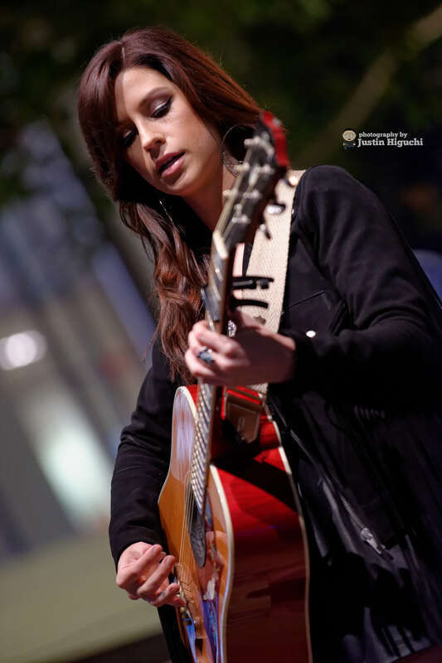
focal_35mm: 200
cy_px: 332
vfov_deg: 10.3
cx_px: 221
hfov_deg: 6.9
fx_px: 3685
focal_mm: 200
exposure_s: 1/160
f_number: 4
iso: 3600
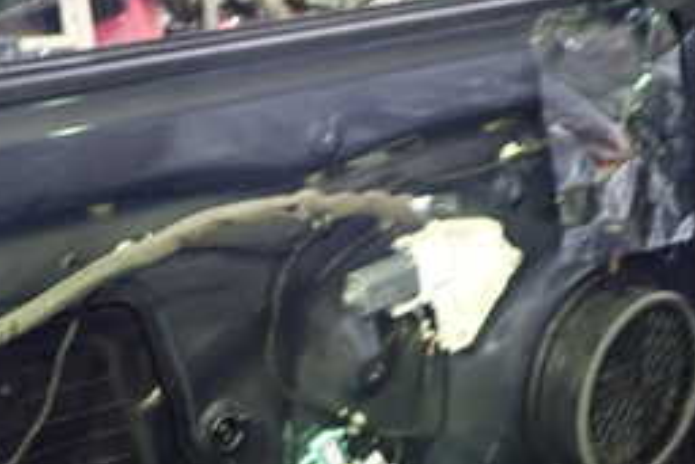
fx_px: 1410
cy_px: 358
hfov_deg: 27.3
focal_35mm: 73
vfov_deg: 18.6
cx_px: 163
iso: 800
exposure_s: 1/15
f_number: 2.3
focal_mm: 5.4
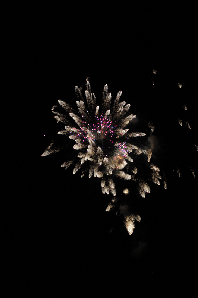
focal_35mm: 105
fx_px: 869
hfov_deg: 13.0
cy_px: 149
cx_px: 99
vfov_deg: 19.5
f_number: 2.8
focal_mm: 70
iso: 640
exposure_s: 1/640
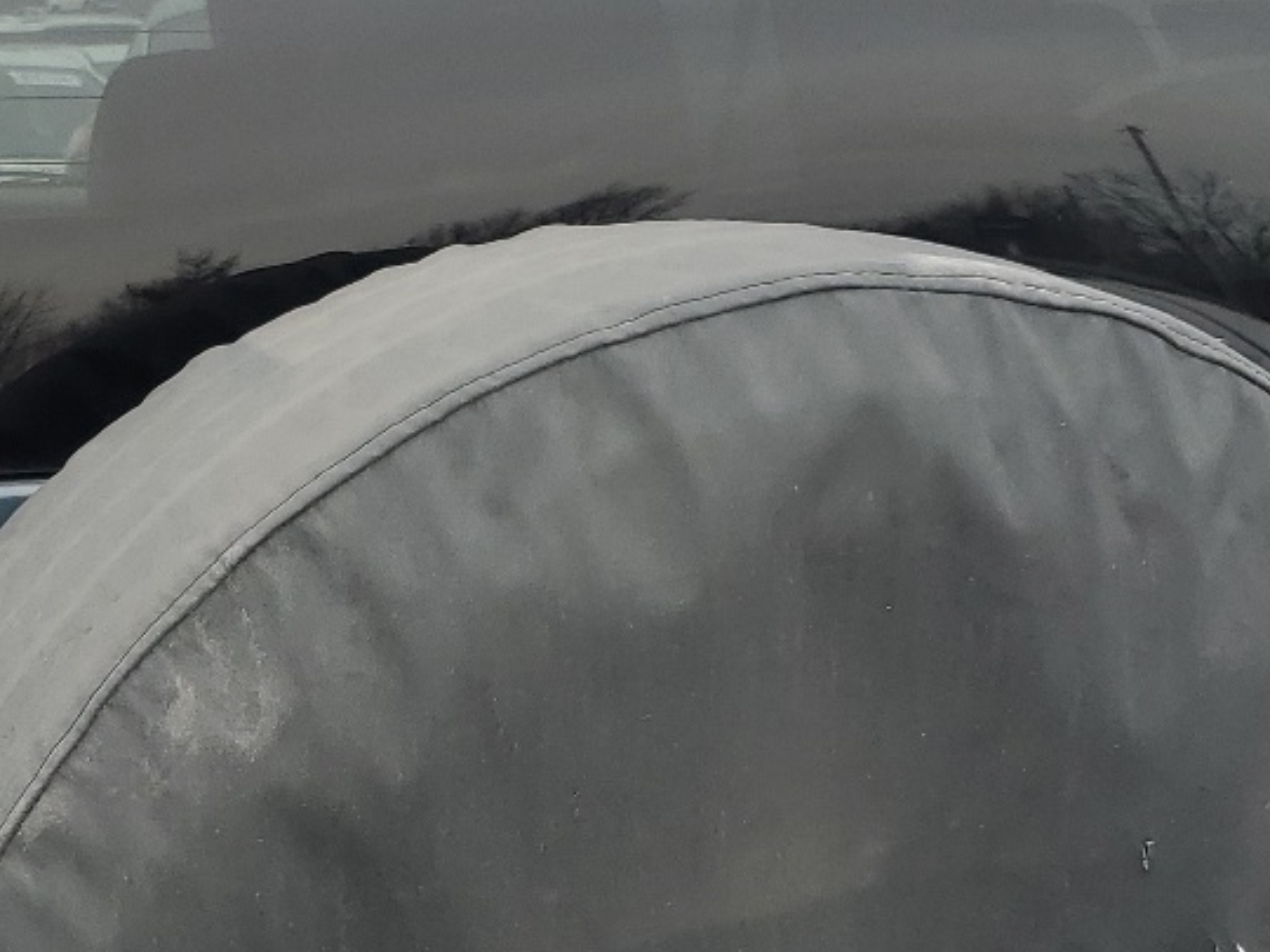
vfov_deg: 18.9
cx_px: 306
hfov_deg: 25.0
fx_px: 2825
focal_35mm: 77
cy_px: 769
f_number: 1.5
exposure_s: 1/149
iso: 50
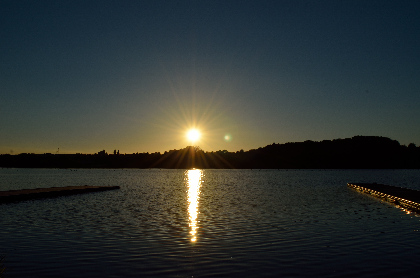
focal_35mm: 33
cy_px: 139
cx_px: 210
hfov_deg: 57.3
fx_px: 384
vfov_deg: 39.8
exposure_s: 1/640
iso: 100
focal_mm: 22
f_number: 13
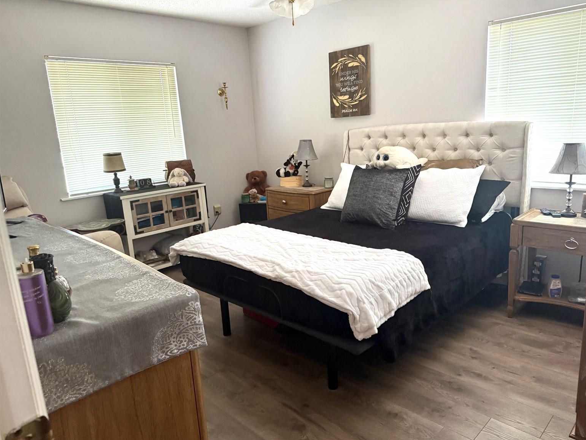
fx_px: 423
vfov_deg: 54.9
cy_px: 221
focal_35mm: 25
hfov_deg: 69.4
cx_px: 304
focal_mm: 6.76
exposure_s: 1/60
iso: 400
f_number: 1.78
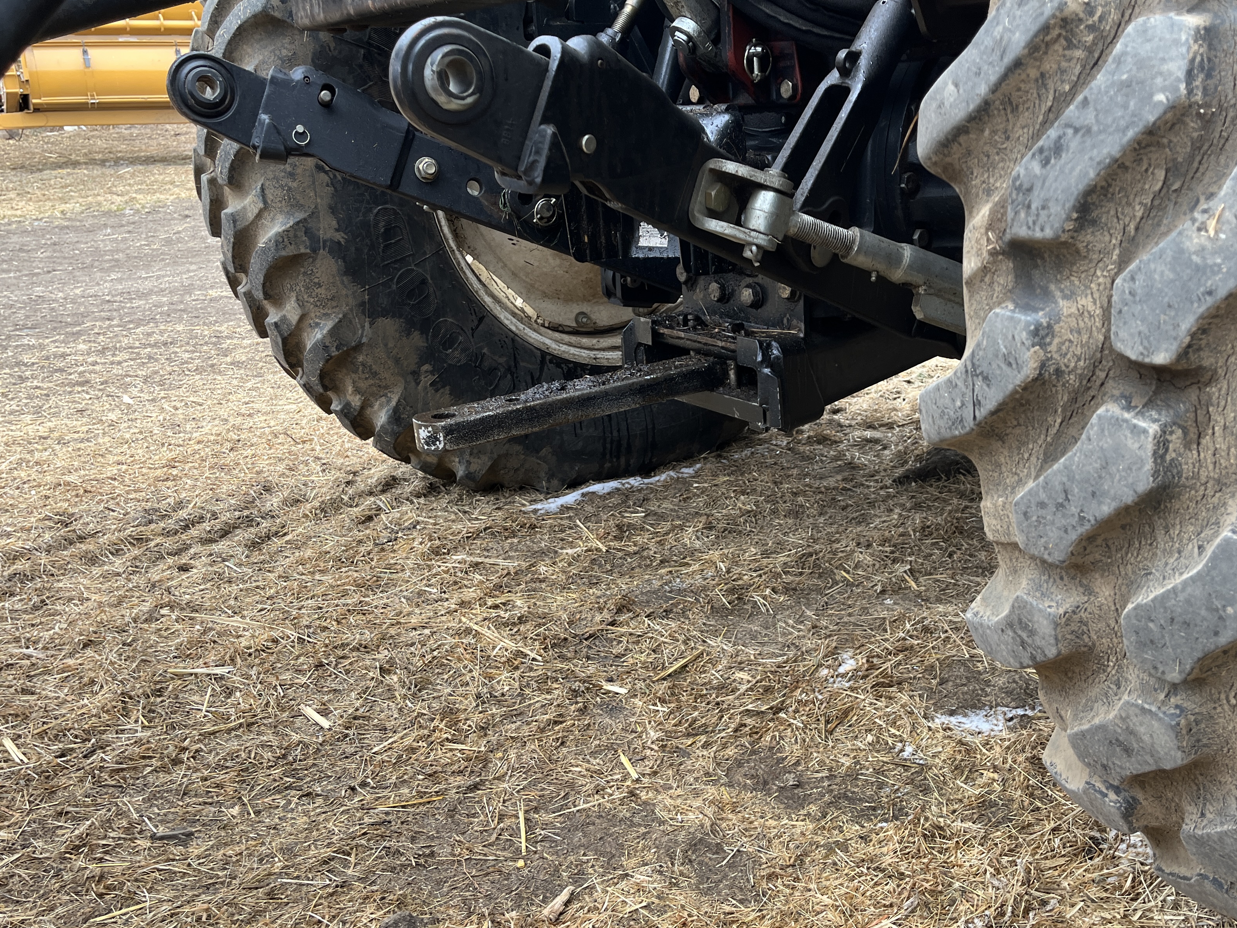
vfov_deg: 42.9
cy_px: 514
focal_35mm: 33
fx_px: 1179
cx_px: 694
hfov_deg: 55.2
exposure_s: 1/121
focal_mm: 5.1
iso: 50
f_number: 1.6
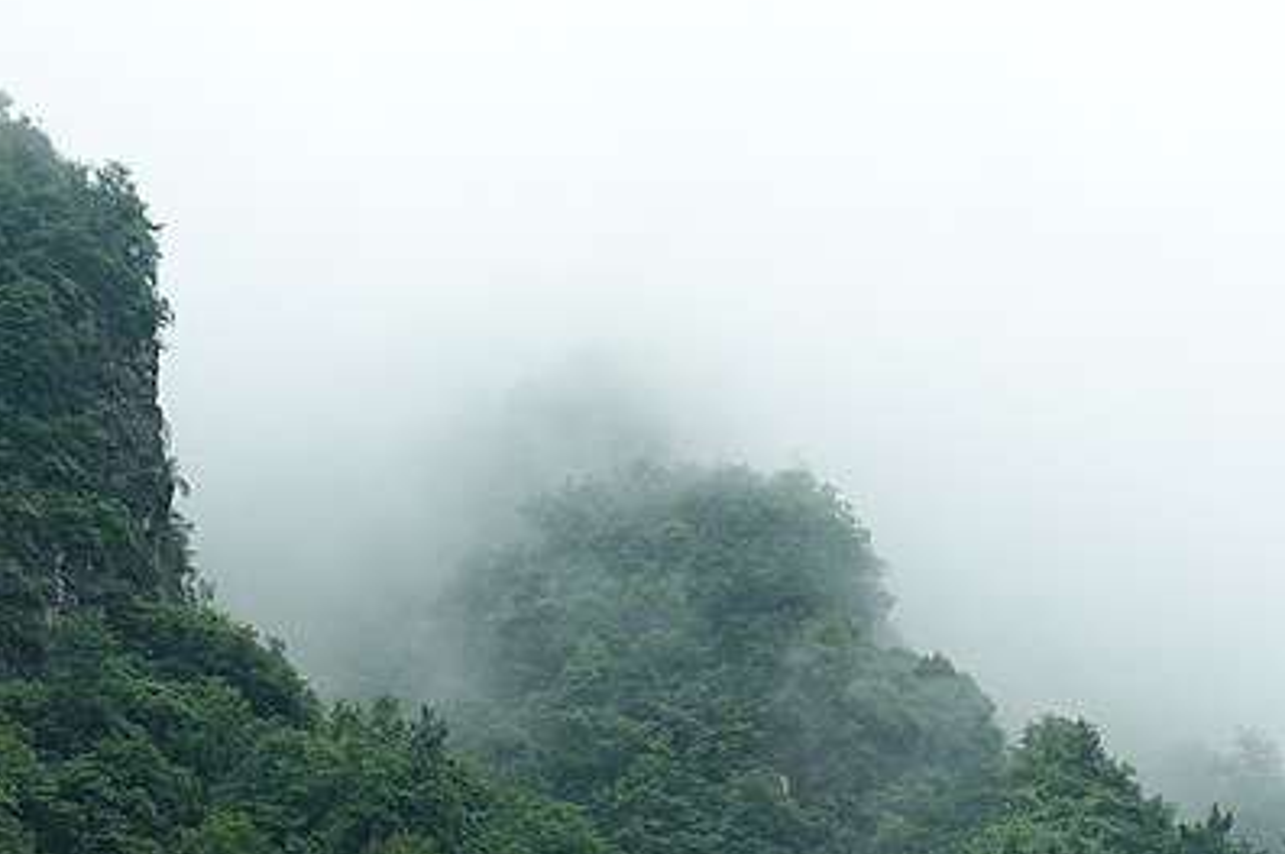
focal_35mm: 115
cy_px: 733
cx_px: 722
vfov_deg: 11.8
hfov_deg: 17.8
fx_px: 4101
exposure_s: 1/60
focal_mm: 21.12
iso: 125
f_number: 4
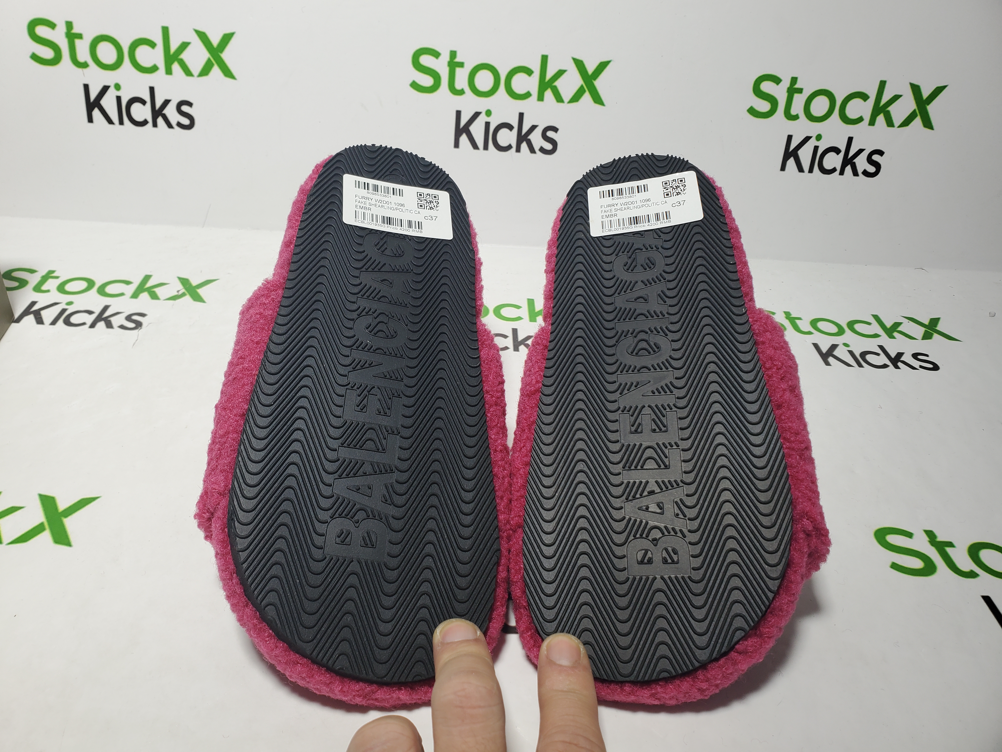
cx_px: 501
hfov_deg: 67.3
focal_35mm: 26
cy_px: 376
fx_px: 753
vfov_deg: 53.1
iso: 50
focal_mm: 4.3
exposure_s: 1/197
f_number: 2.4
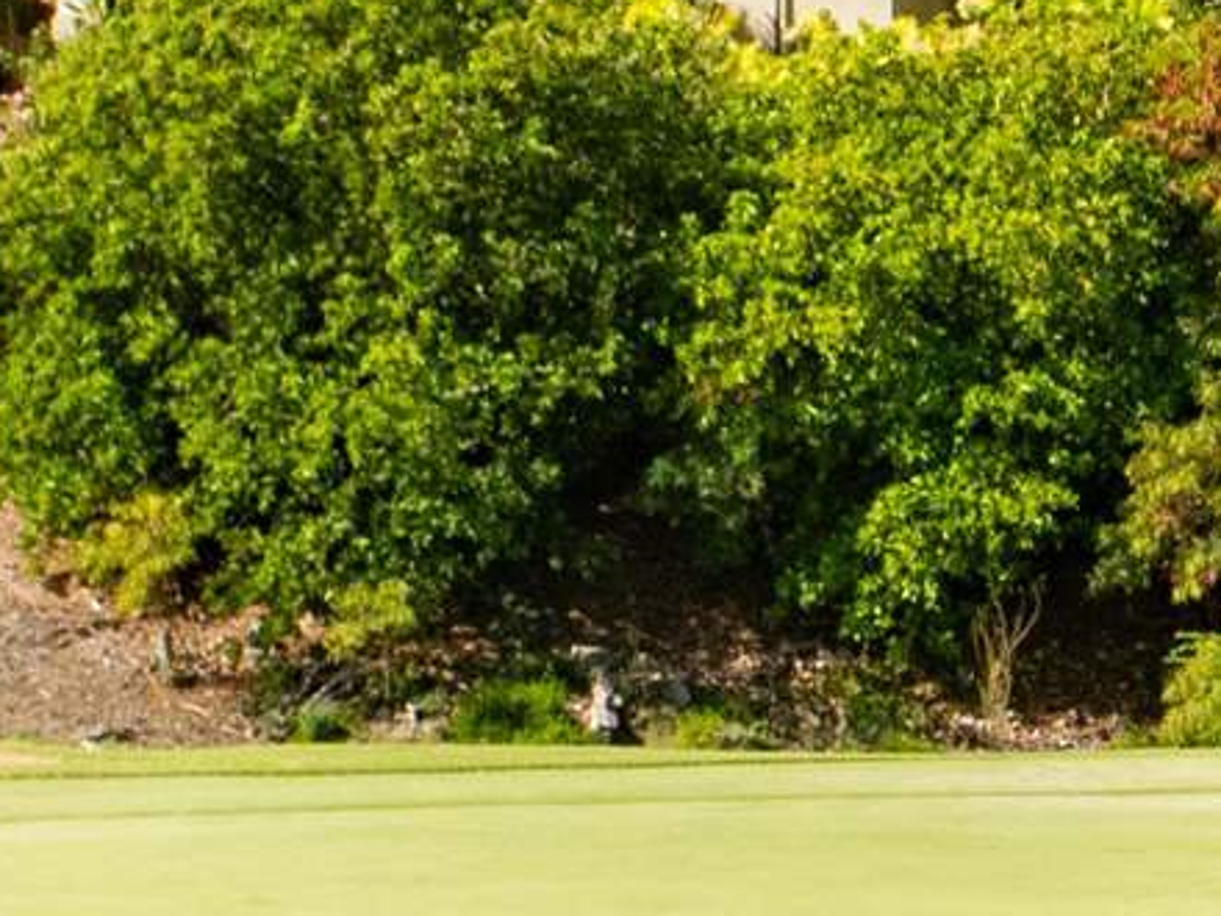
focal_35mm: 307
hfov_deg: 6.3
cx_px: 2051
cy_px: 228
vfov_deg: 4.8
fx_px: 10829
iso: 400
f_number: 8
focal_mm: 22
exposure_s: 1/400
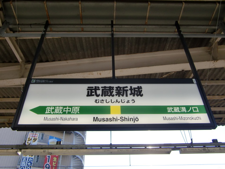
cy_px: 84
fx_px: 214
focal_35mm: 33
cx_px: 112
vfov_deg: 42.9
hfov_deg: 55.4
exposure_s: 1/800
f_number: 2.7
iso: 64
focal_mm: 5.8
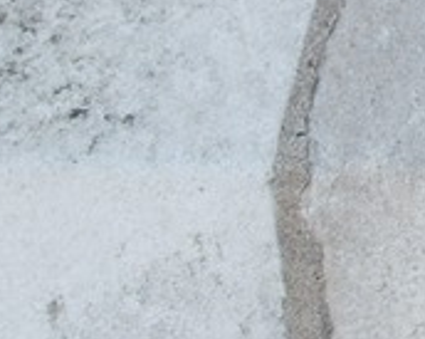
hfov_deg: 10.3
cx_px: 998
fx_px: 2059
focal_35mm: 164
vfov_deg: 8.7
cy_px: -417
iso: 100
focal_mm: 20
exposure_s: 1/125
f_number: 4.5
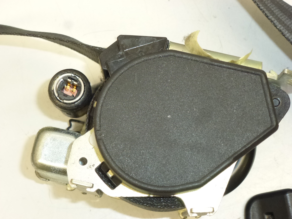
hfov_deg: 23.8
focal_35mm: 82
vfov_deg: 18.0
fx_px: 692
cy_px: 110
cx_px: 146
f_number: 4.8
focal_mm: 14.8
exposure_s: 1/60
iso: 400
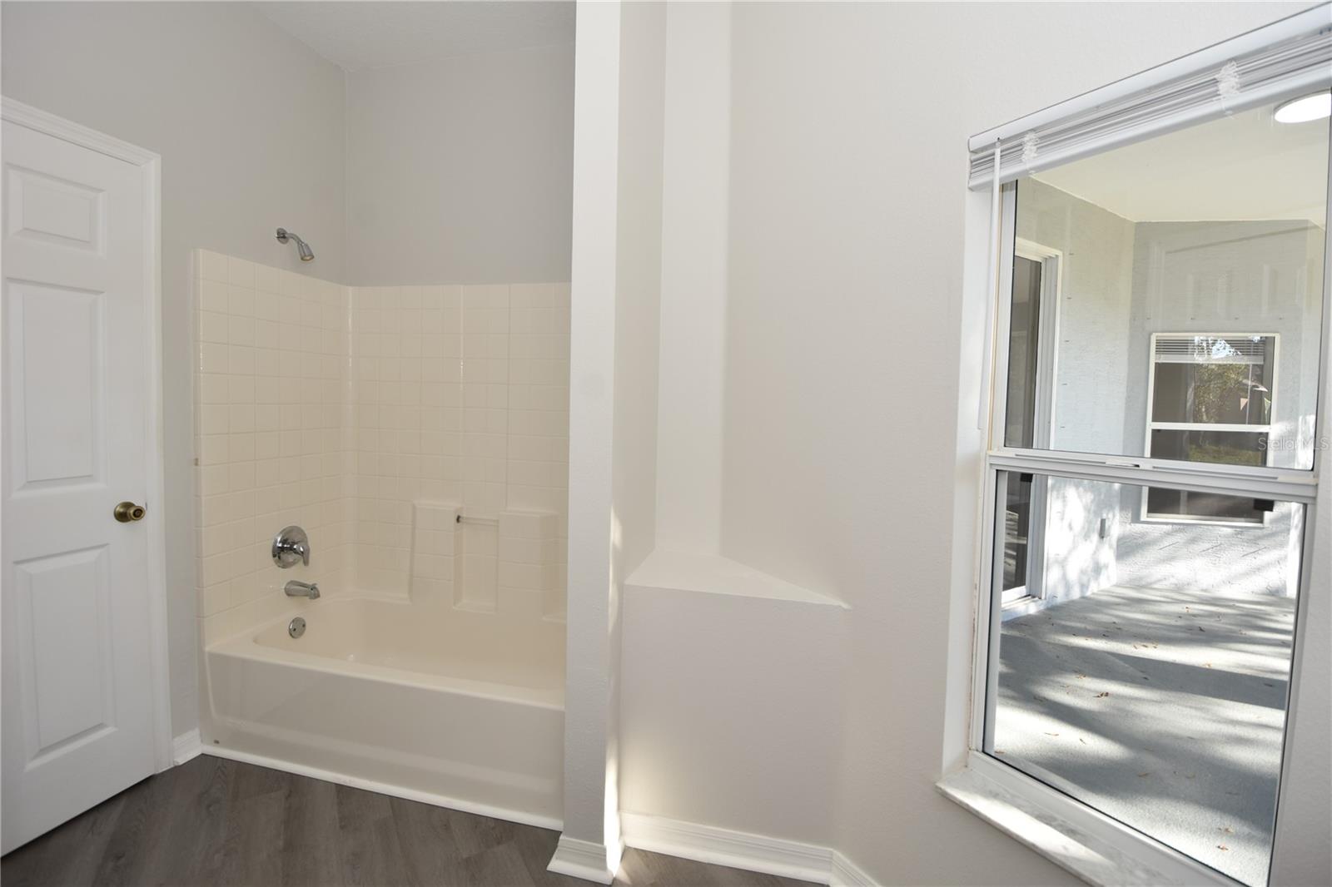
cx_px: 666
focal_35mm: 15
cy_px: 444
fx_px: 555
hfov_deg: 100.4
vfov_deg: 77.3
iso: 200
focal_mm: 10
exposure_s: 1/80
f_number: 4.5
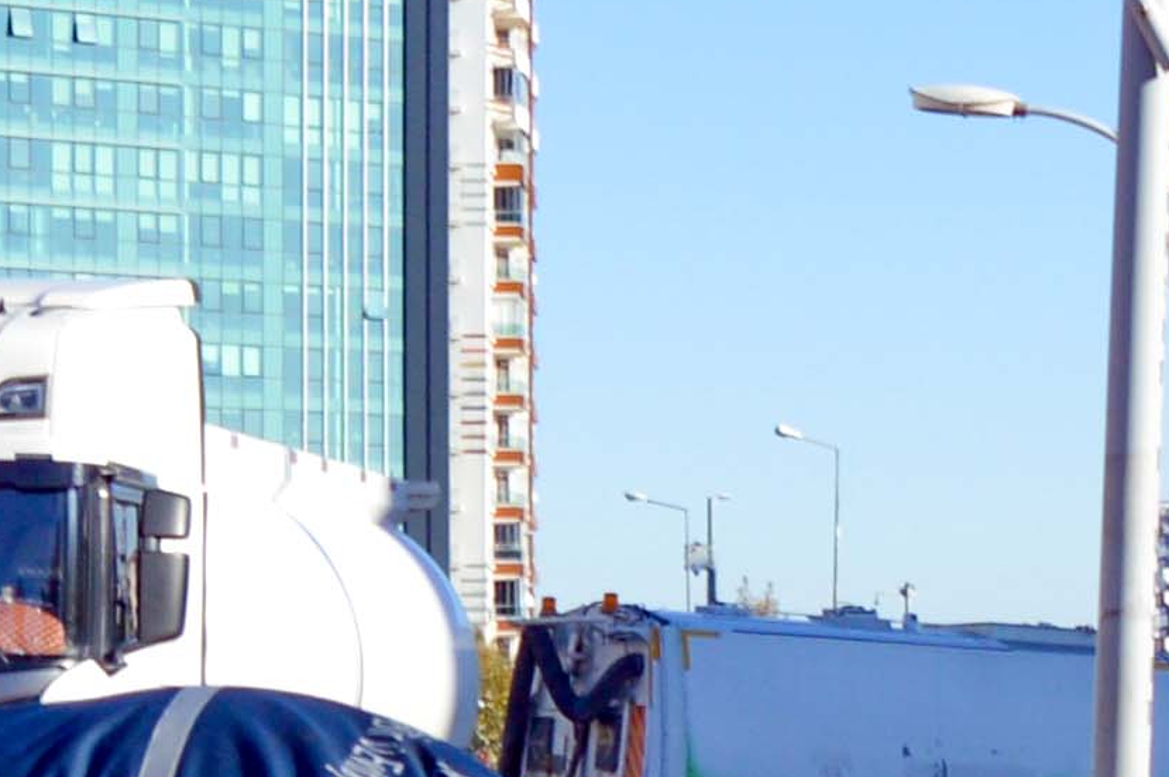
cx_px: 1787
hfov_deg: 10.1
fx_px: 6358
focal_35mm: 196
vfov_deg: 7.0
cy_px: 544
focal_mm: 18
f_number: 7.1
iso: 100
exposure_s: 1/250
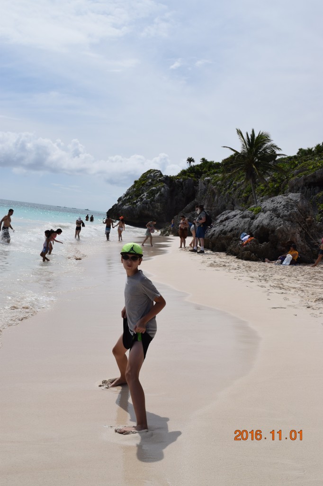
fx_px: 505
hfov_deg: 35.5
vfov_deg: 51.3
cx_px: 162
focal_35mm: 38
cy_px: 243
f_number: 8
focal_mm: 25
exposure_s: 1/1250
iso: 200
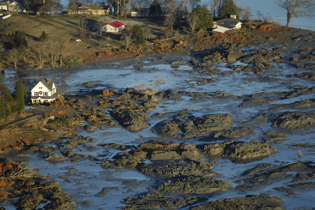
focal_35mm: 300
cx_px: 158
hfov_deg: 6.9
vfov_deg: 4.6
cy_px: 105
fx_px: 2622
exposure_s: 1/1500
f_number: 2.8
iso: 200
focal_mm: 200
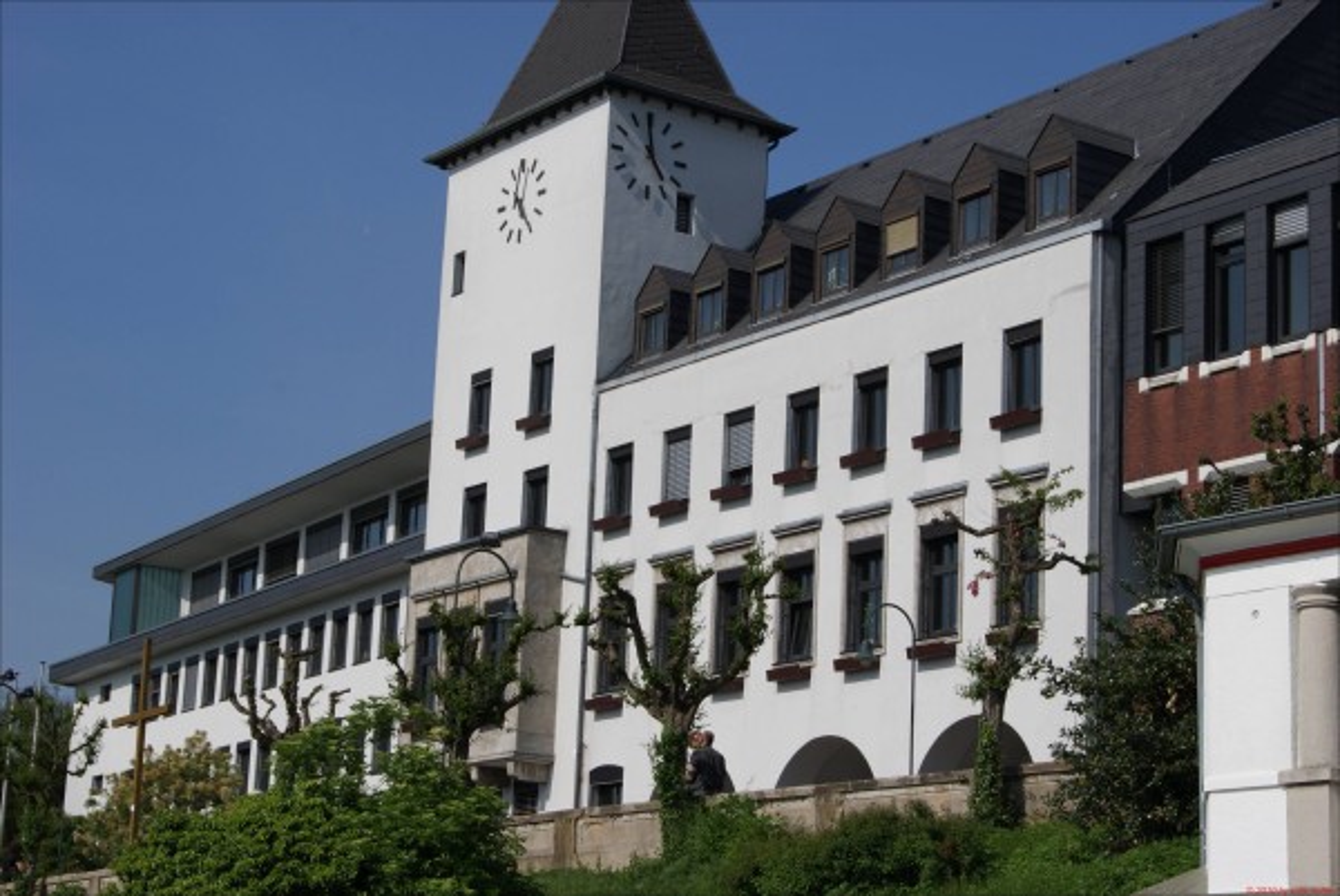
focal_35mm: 75
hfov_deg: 27.0
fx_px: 2794
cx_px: 670
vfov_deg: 18.2
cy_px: 448
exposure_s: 1/250
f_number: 13
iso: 100
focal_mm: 50
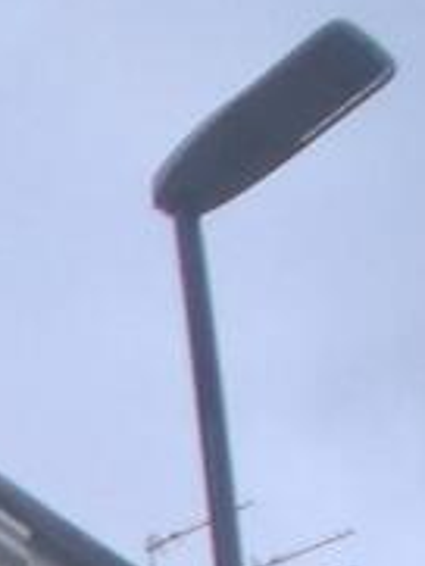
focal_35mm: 96
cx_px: -684
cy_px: 1235
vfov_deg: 15.1
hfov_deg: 11.7
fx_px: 1570
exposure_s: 1/114
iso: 50
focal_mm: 1.4
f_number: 2.2
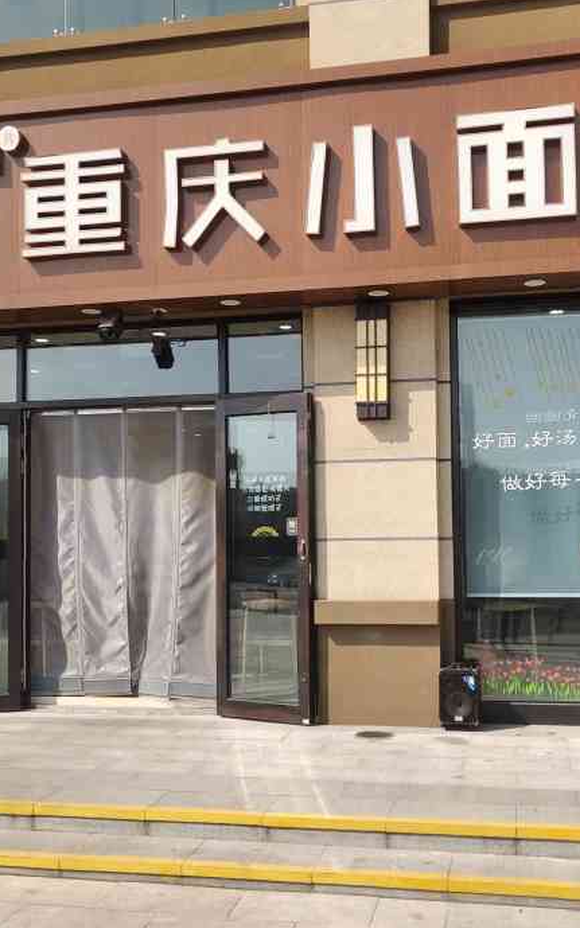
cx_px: 330
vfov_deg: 46.2
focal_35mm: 43
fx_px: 1088
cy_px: 471
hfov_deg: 29.8
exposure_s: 1/2500
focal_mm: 4.35
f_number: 1.8
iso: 50
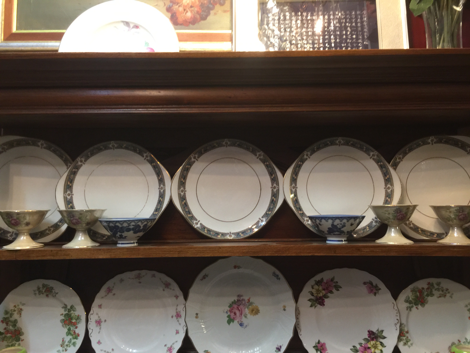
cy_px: 176
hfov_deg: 61.7
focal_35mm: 29
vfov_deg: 48.2
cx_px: 235
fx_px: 394
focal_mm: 4.15
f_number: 2.2
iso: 80
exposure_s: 1/15
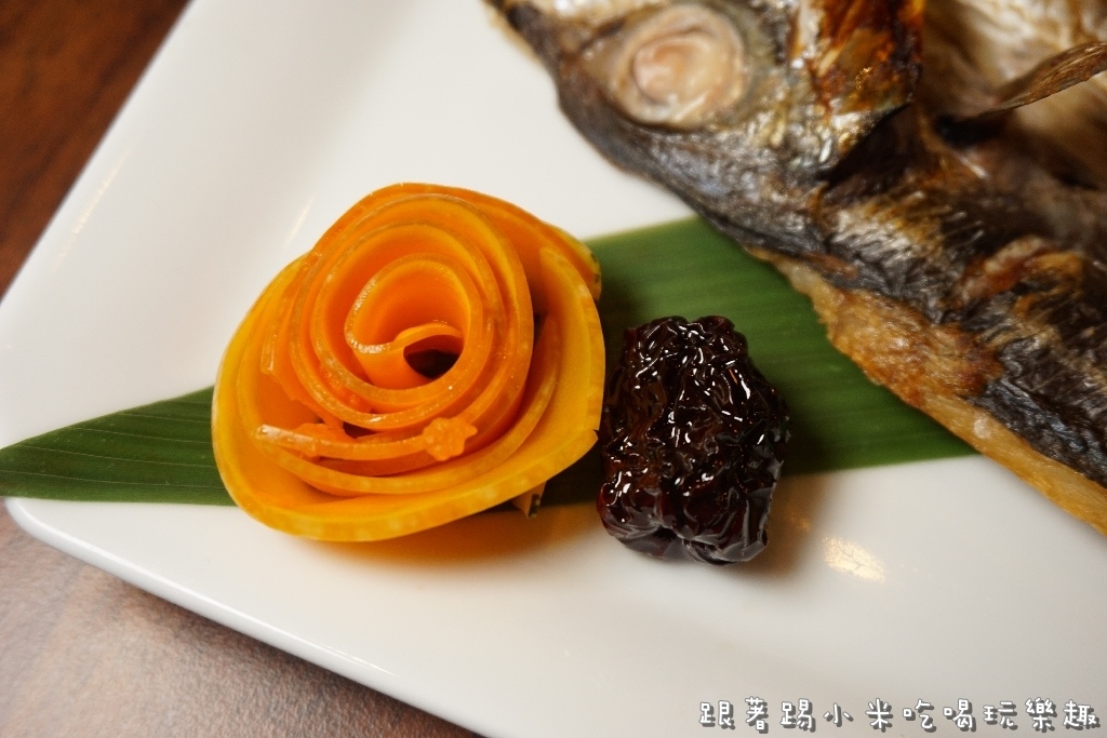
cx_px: 554
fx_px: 1245
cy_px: 369
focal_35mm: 40
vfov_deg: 33.0
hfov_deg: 47.9
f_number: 4.5
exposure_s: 1/60
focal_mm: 27
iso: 400
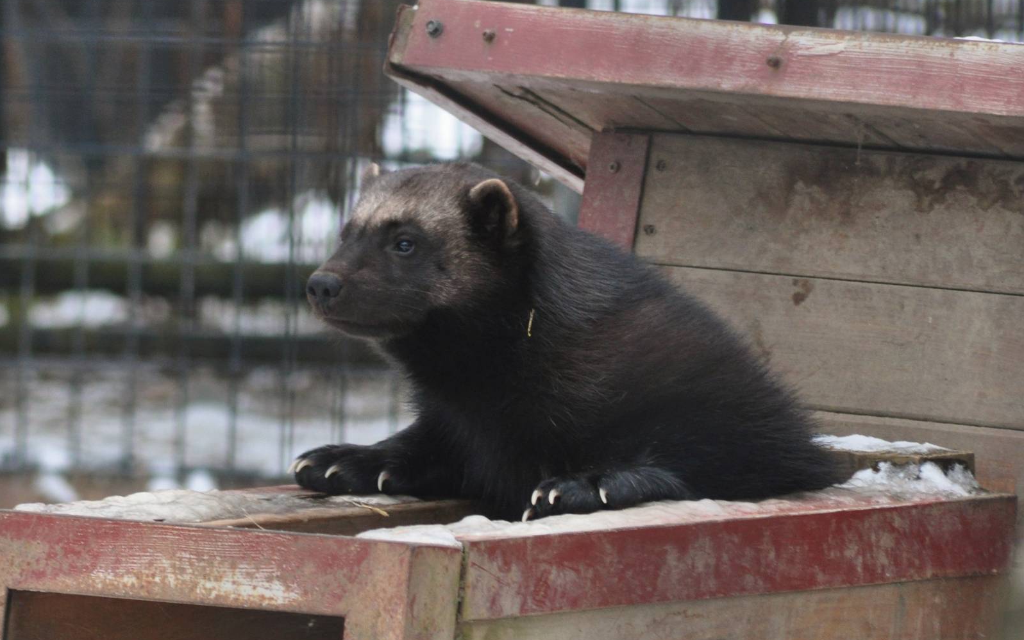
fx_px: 12809
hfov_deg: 4.6
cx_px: 512
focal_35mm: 459
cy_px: 312
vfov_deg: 2.9
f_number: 8
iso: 800
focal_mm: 300
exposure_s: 1/50
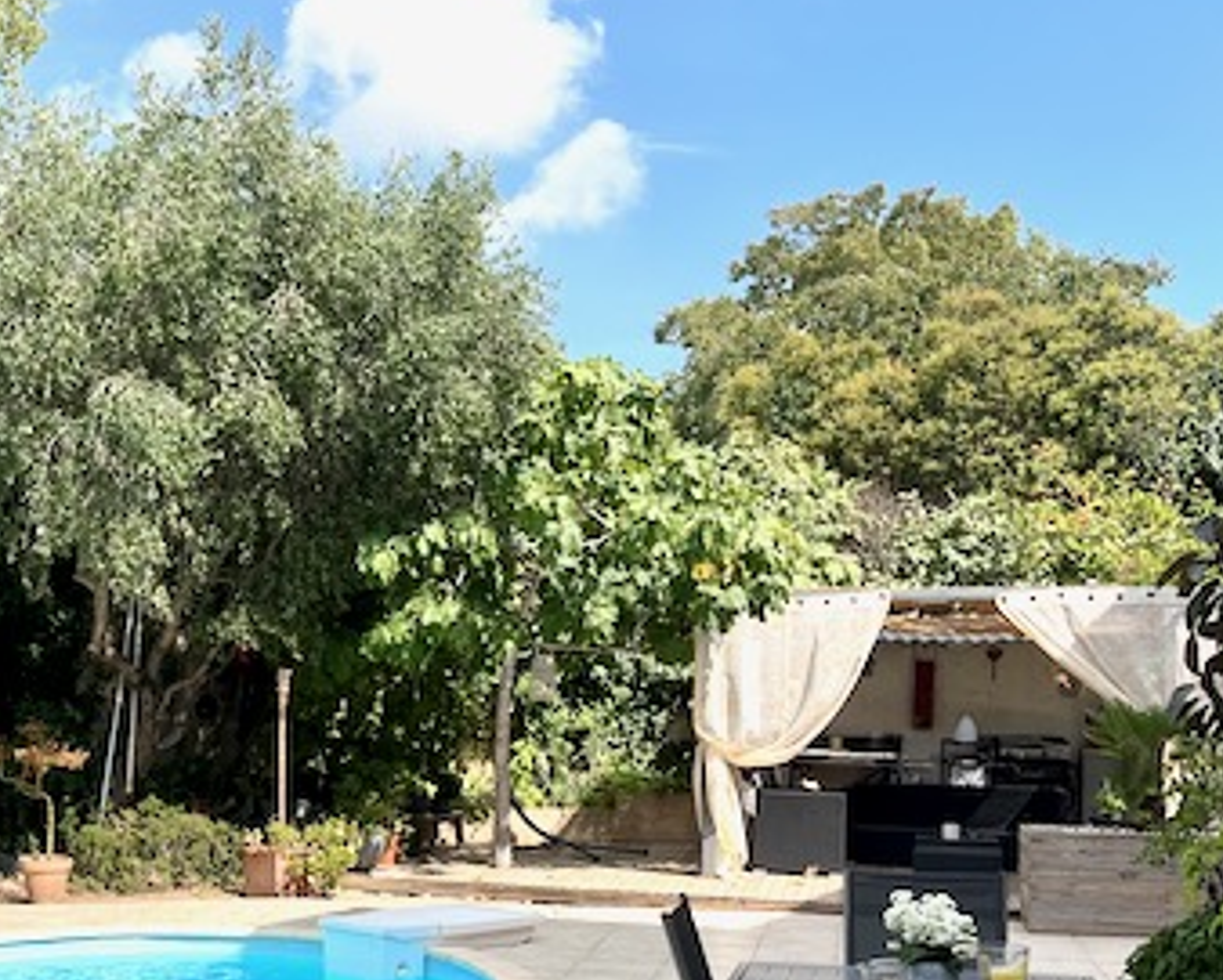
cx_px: 221
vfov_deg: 31.1
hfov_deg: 37.2
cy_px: 702
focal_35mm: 48
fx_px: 1739
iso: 50
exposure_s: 1/2825
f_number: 1.6
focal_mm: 5.1
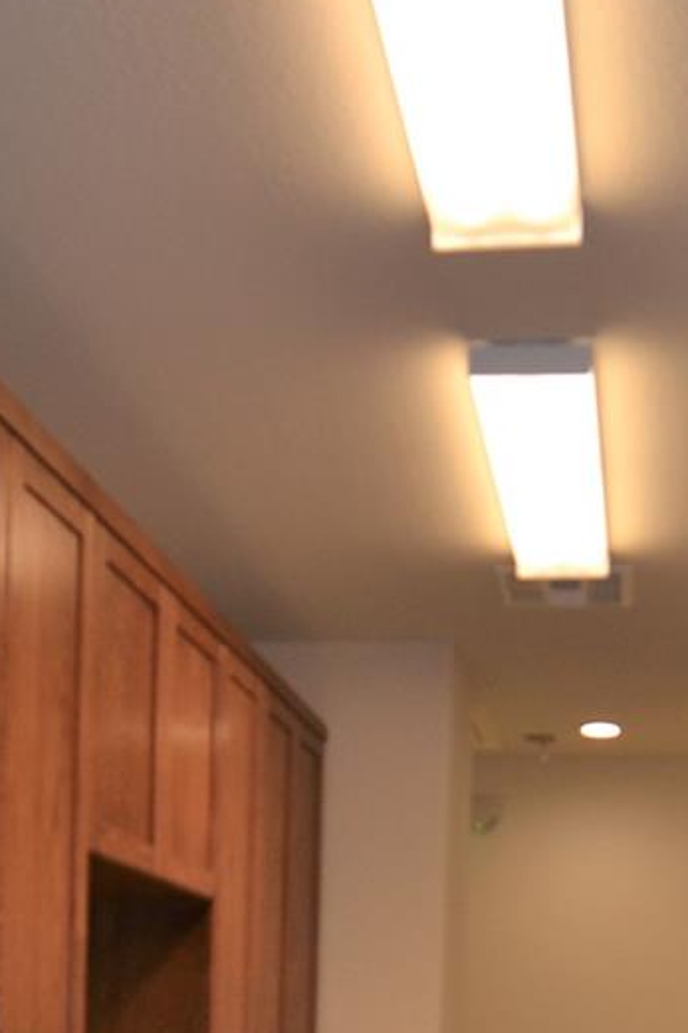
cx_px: 391
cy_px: 1089
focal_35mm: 57
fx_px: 1649
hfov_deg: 23.6
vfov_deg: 31.5
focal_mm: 13
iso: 400
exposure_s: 1/125
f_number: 4
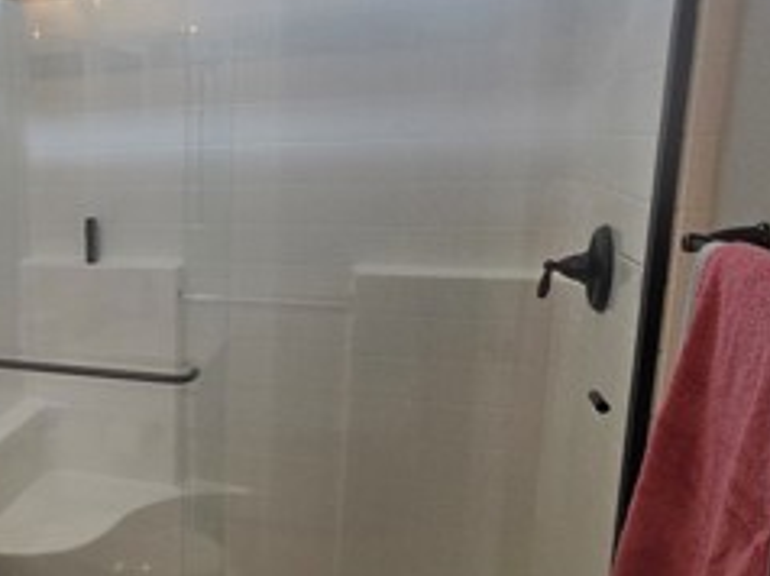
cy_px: 298
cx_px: -29
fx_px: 778
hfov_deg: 43.6
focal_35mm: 35
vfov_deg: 40.6
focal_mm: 2.2
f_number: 2.2
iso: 100
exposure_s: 1/120
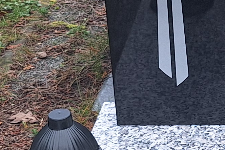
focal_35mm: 147
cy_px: 13
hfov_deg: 13.1
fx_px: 919
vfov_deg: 9.3
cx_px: 352
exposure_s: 1/263
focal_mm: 5.54
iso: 40
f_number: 1.8
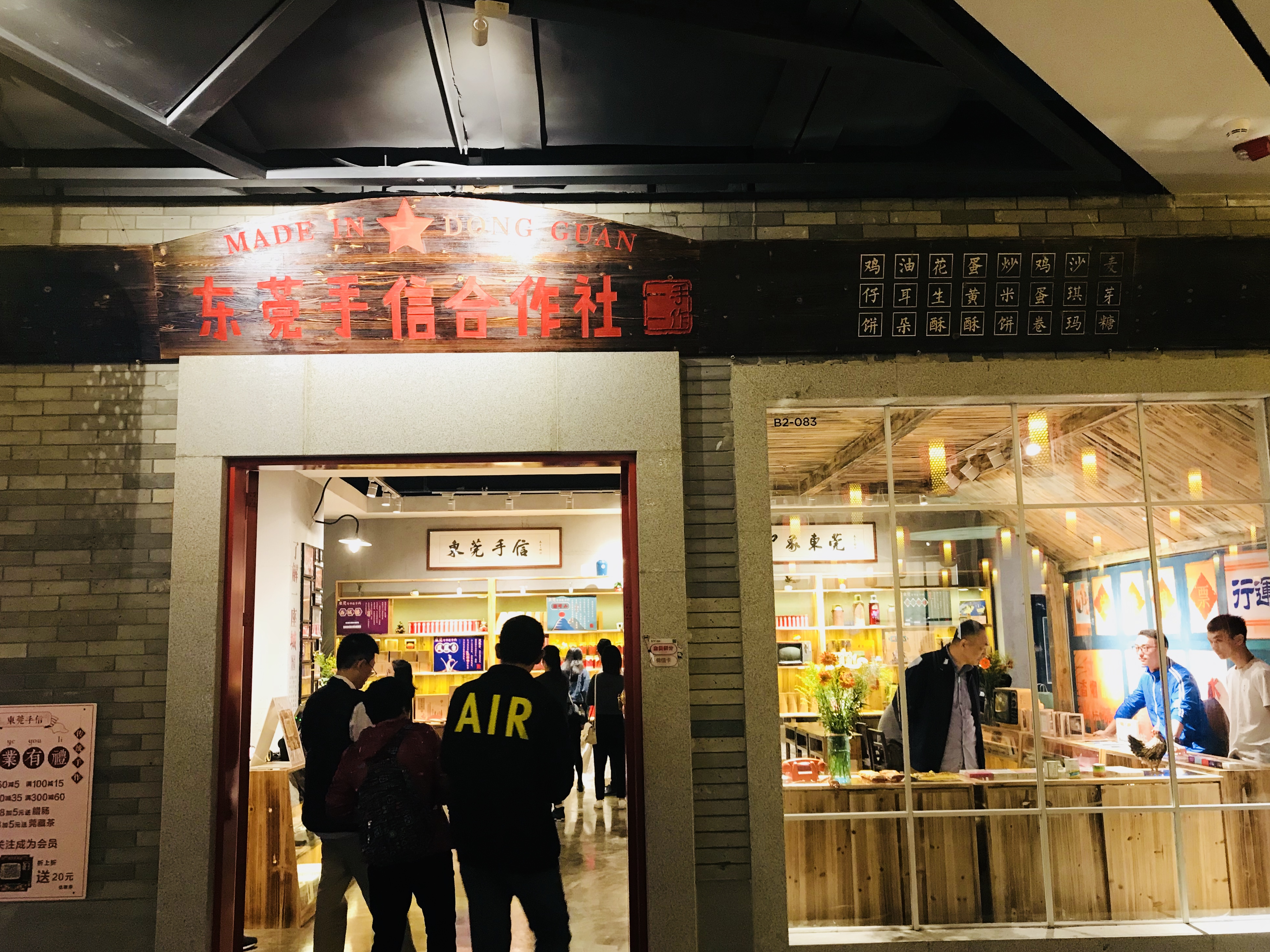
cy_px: 490
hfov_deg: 61.7
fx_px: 1064
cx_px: 623
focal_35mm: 29
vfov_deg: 48.2
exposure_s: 1/17
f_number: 1.8
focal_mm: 3.99
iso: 64
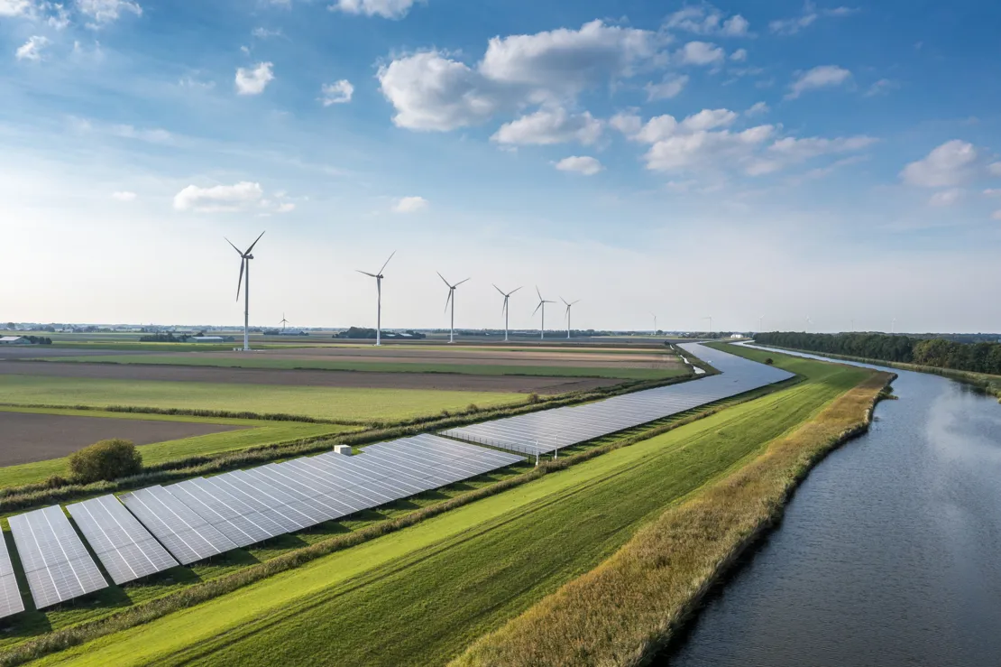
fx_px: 778
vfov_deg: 46.4
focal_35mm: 28
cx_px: 500
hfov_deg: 65.5
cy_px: 334
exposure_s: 1/240
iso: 100
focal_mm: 10.26
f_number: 9
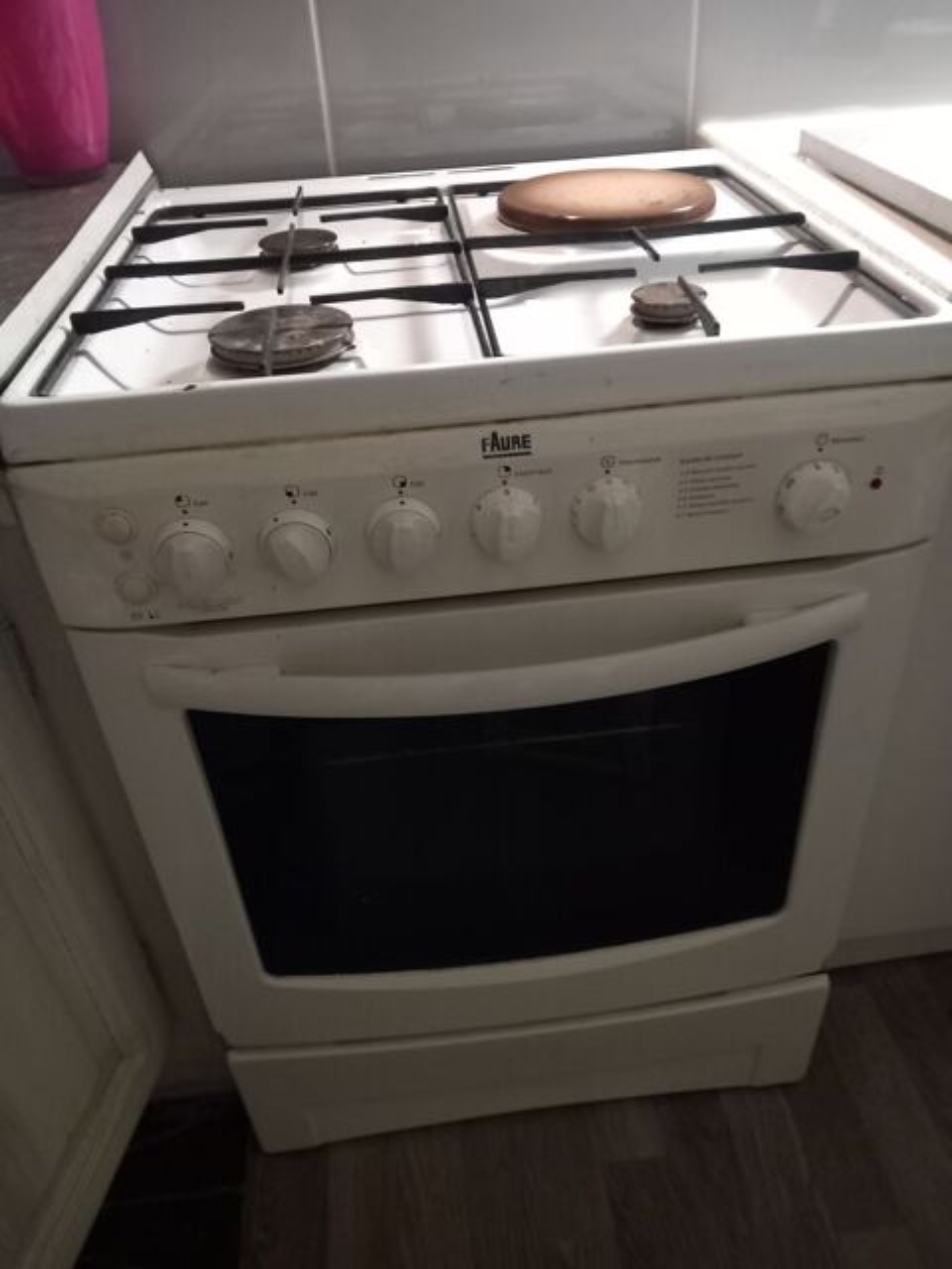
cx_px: 476
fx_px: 990
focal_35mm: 27
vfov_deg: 65.3
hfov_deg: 51.4
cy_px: 634
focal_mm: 4
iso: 500
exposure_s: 1/20
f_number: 1.8
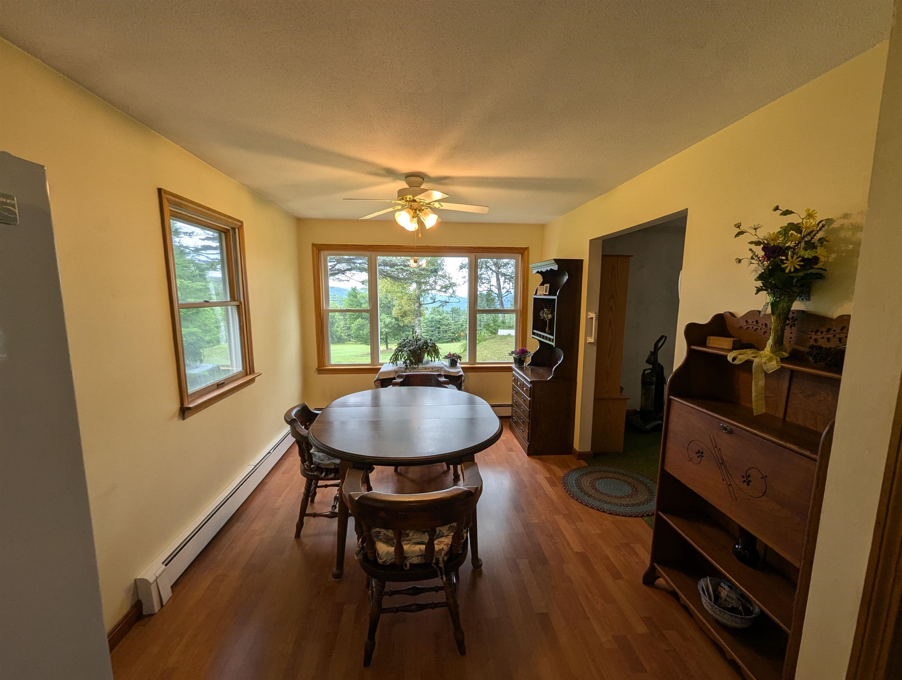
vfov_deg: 90.1
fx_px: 339
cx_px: 451
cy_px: 340
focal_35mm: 13
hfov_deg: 106.1
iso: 65
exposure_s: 1/120
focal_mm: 1.95
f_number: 2.2
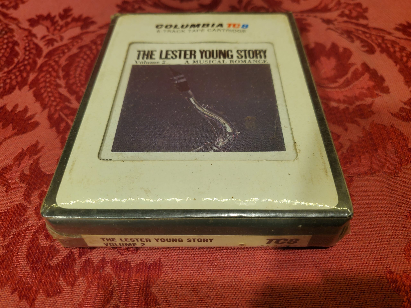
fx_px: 309
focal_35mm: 26
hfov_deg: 67.3
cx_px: 206
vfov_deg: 53.1
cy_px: 154
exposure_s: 1/211
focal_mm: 4.3
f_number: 1.5
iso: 50
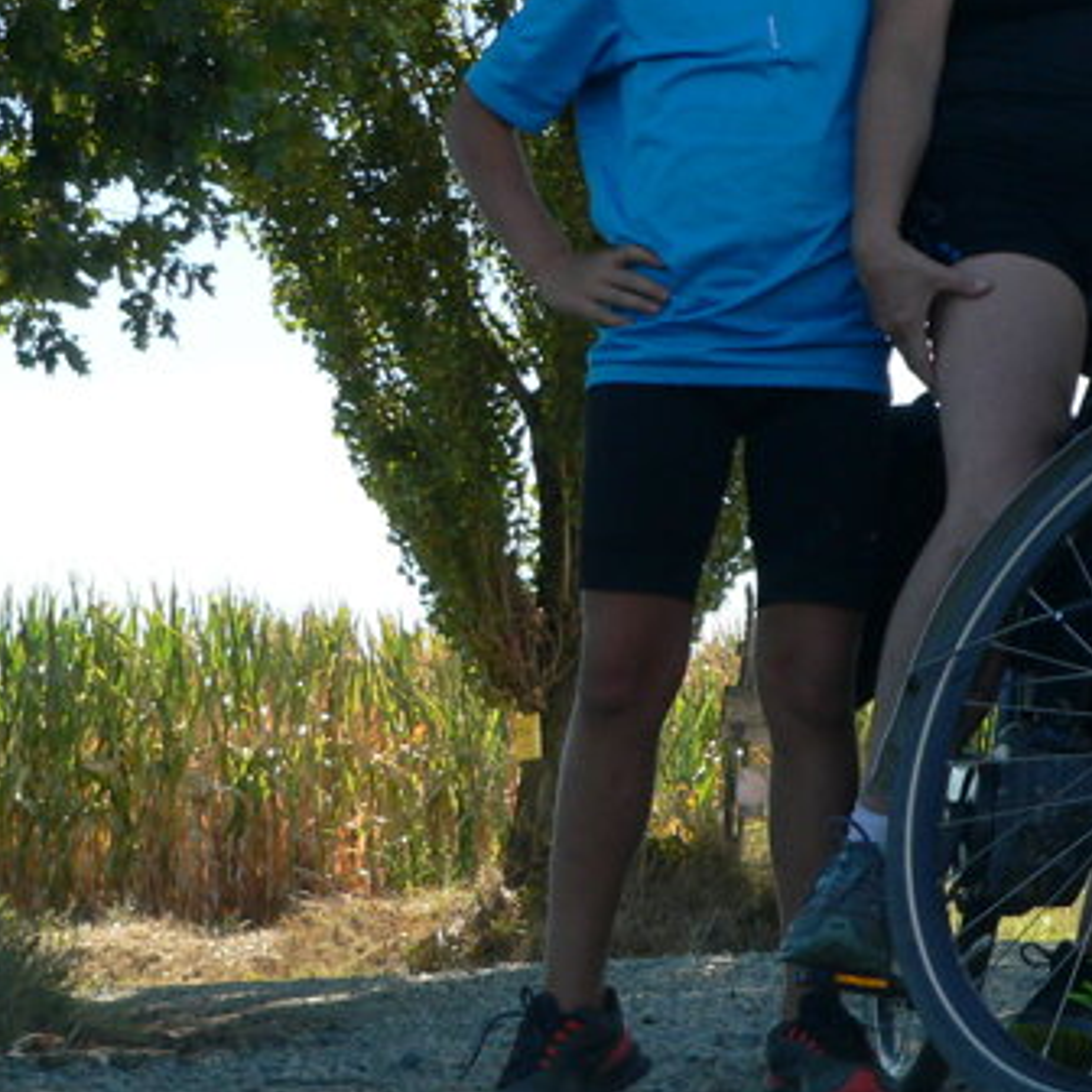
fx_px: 3855
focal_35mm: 108
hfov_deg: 15.6
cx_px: 1269
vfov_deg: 16.1
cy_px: 301
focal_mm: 8.2
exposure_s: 1/400
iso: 80
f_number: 3.3
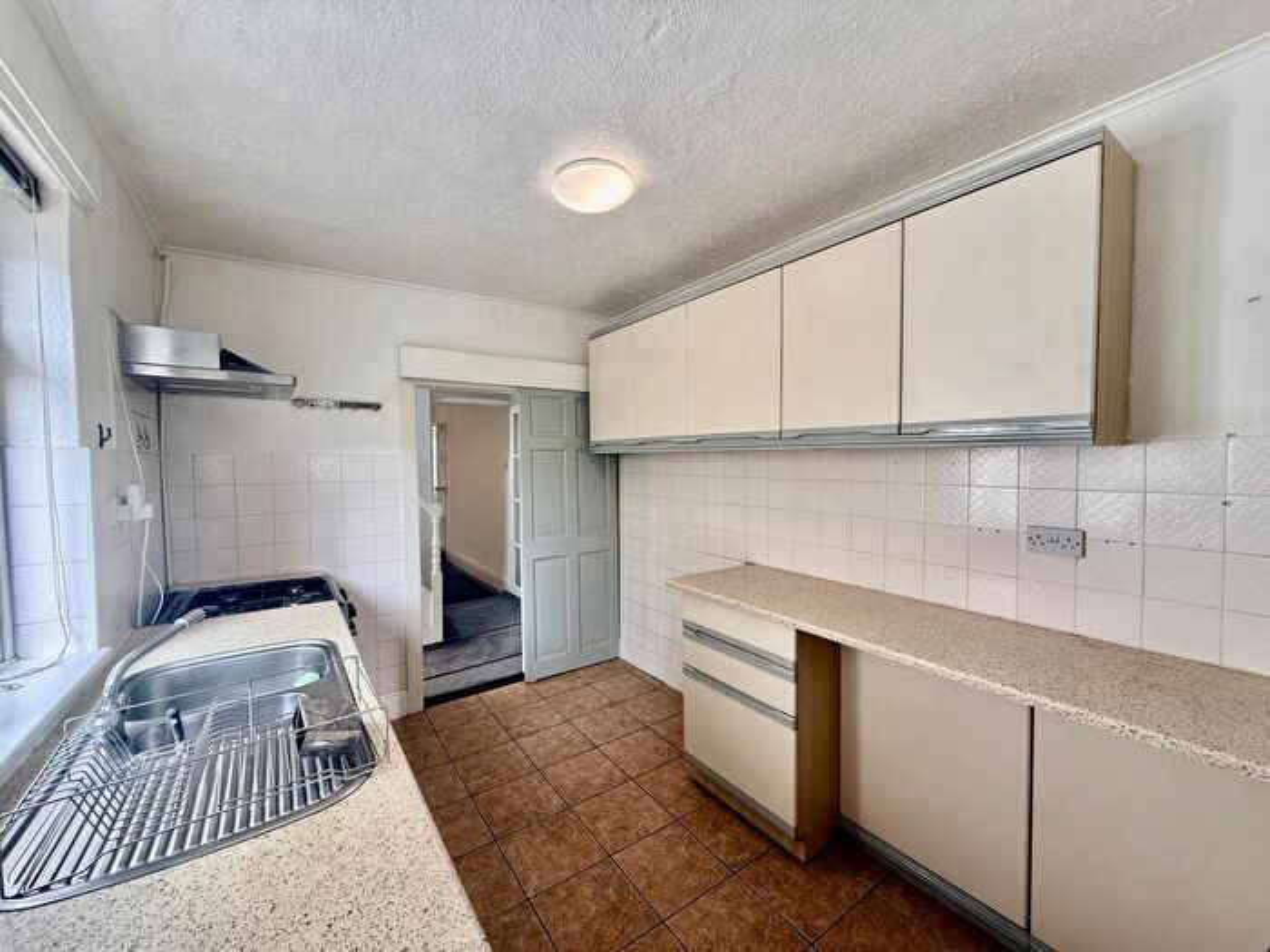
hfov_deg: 102.1
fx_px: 514
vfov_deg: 85.7
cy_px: 476
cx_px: 635
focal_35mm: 14
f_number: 2.2
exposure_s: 1/99
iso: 100
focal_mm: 2.22
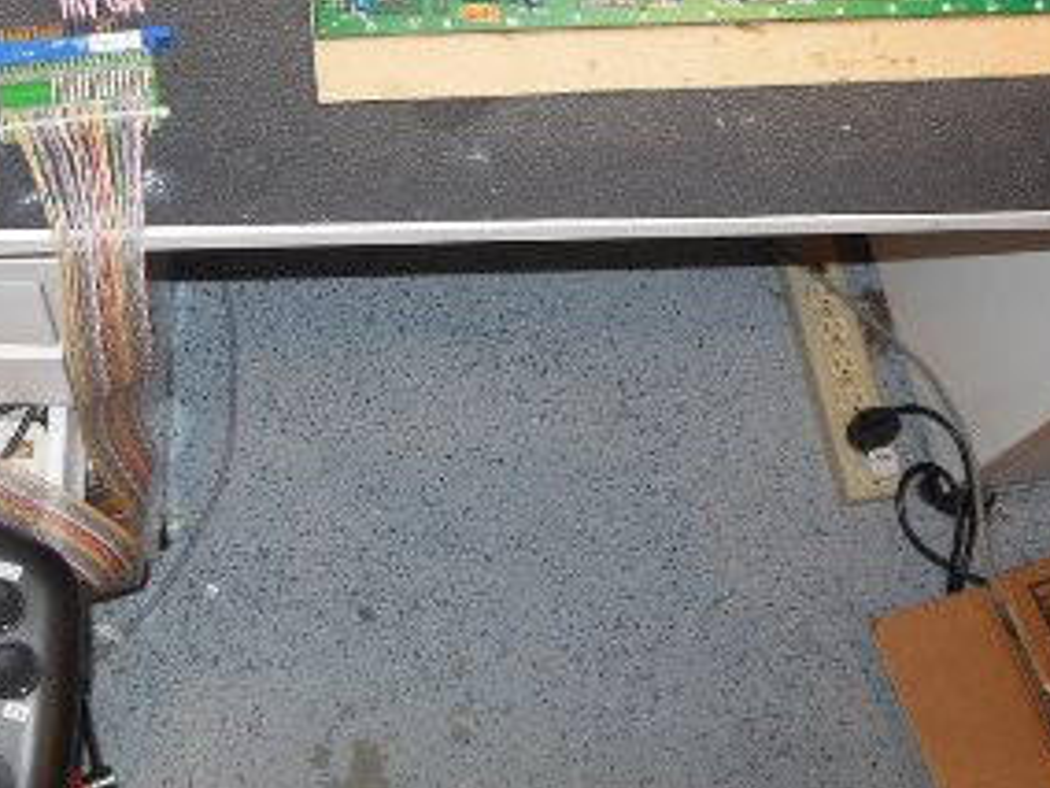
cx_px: 329
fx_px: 1577
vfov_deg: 27.9
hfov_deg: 36.3
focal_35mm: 52
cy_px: 292
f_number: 3.5
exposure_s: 1/30
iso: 200
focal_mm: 6
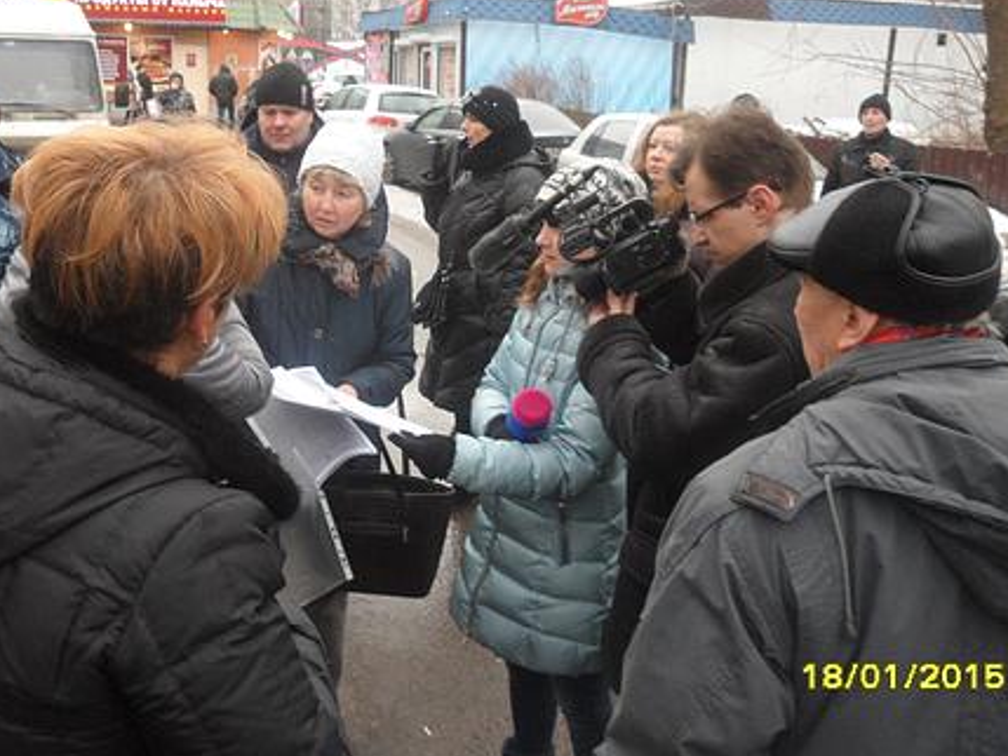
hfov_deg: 53.7
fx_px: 990
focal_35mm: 34
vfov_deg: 41.6
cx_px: 423
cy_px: 292
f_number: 3.5
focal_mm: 4.9
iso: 200
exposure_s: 1/30
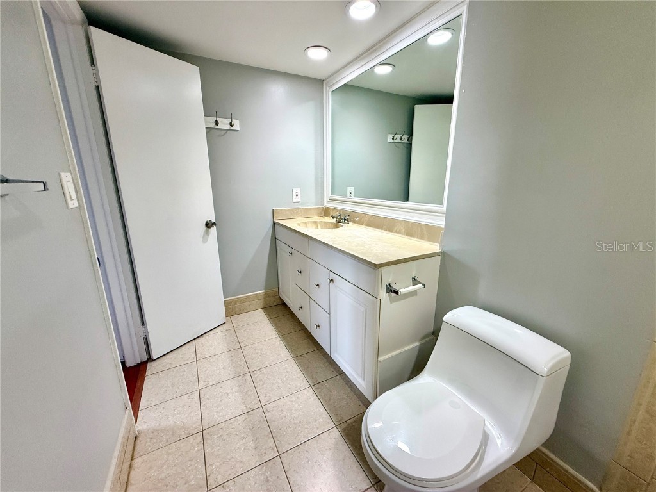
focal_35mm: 14
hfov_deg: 102.1
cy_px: 246
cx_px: 328
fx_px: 265
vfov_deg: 85.7
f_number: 2.2
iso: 200
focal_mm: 2.22
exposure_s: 1/119
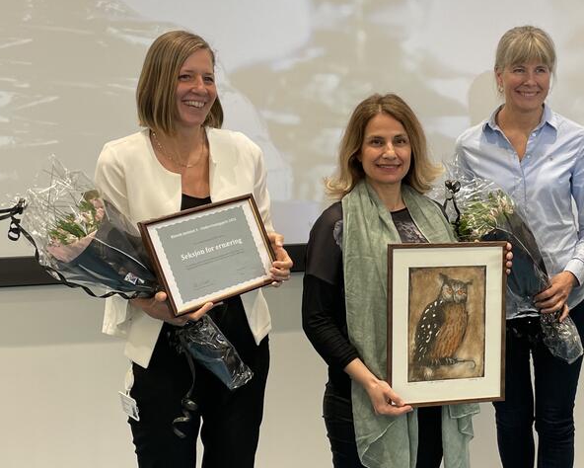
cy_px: 255
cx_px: 432
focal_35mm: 54
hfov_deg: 34.1
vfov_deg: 28.1
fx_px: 934
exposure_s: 1/81
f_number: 1.6
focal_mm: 4.2
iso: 64
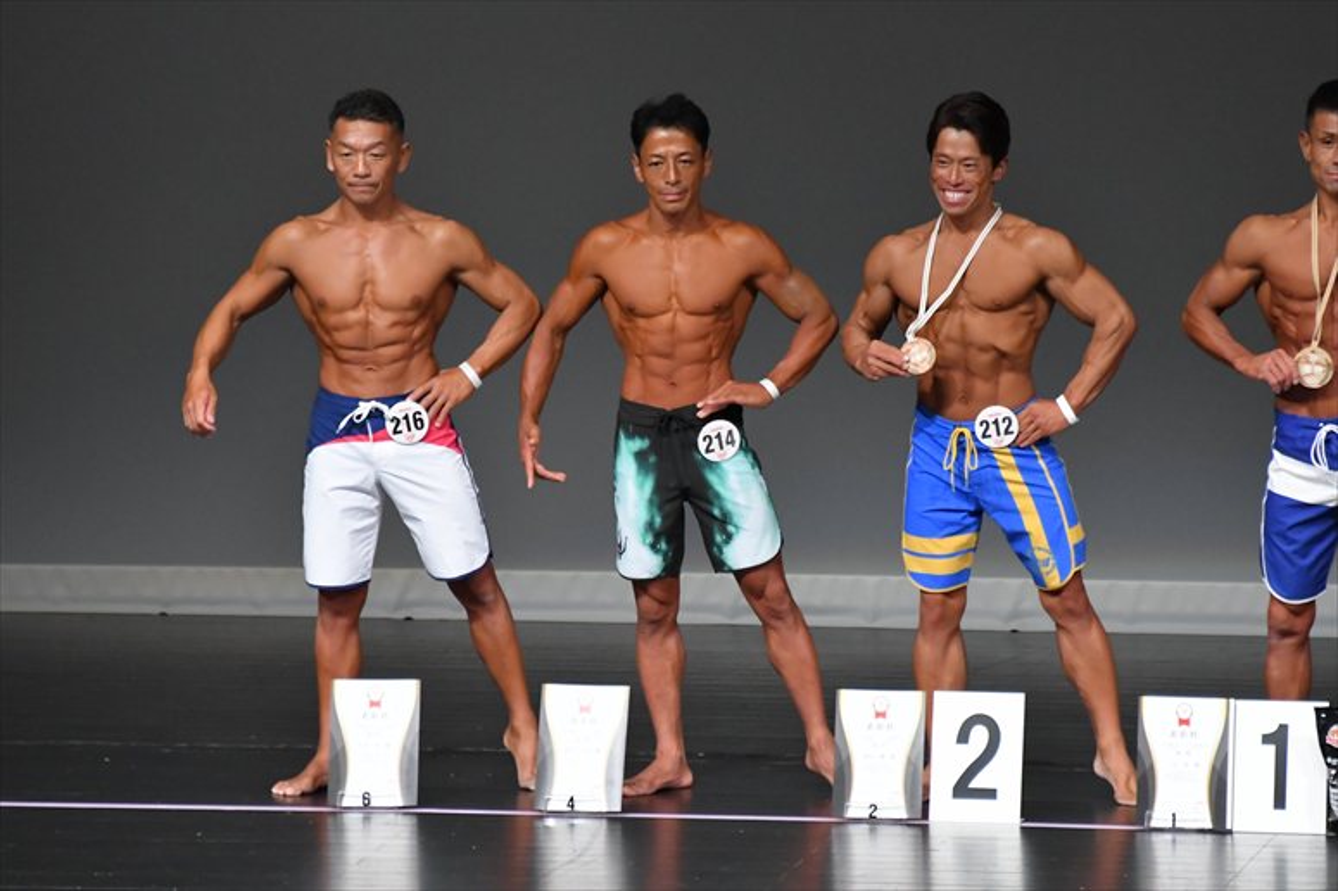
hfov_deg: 5.5
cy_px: 446
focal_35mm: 375
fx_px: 13931
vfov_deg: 3.7
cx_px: 669
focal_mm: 250
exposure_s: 1/400
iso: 5000
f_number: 5.6
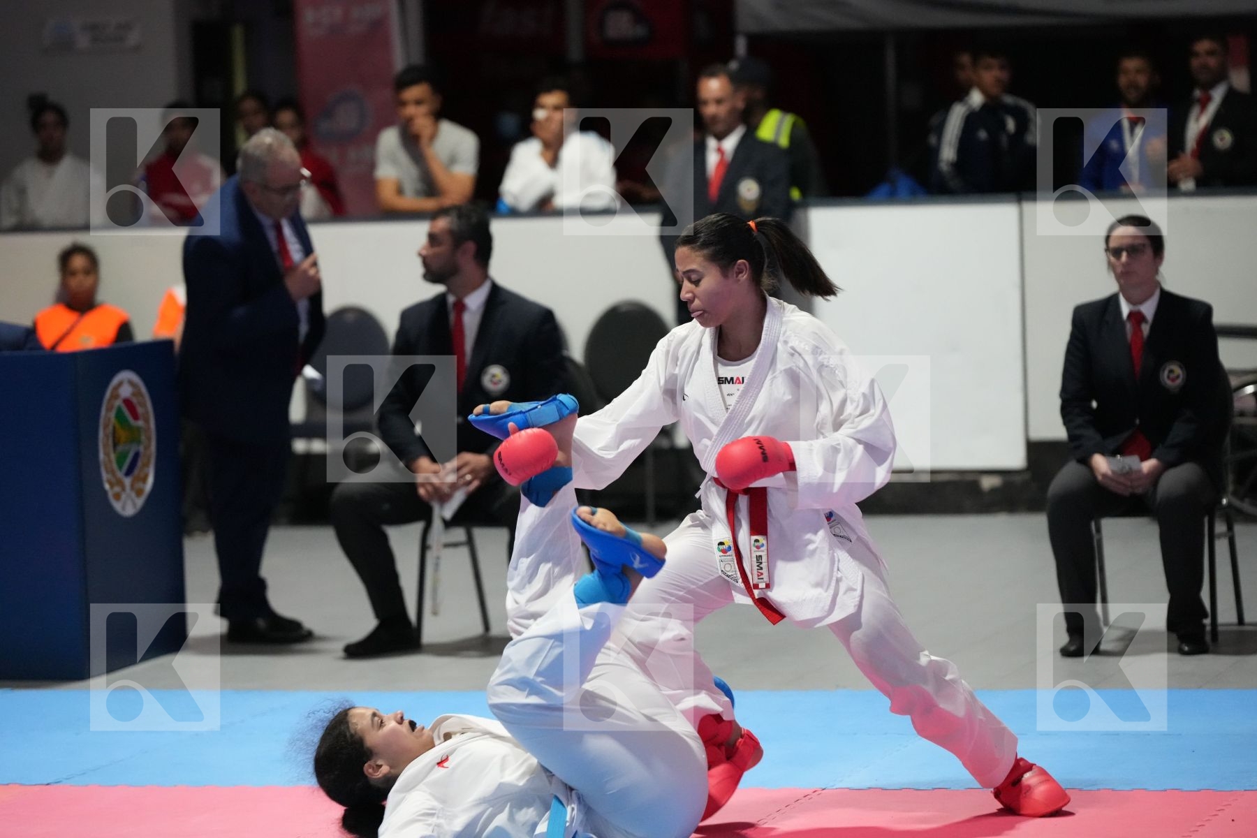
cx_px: 628
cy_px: 419
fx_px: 5202
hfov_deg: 13.8
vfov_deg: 9.2
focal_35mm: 149
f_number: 2.8
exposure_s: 1/800
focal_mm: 149
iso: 8000
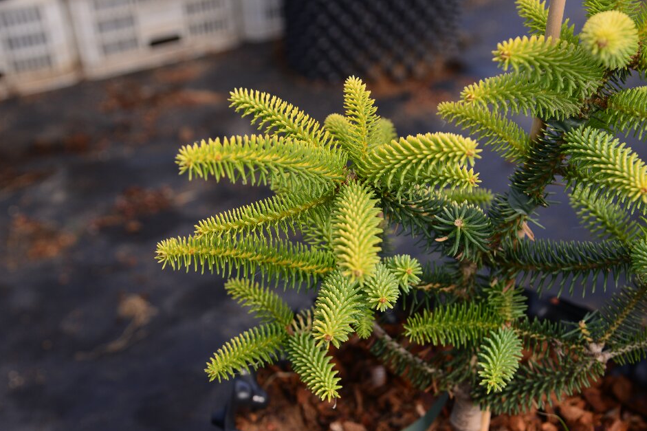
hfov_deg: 38.9
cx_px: 326
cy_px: 219
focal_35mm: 51
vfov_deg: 26.5
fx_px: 916
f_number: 5
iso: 100
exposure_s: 1/100
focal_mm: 50
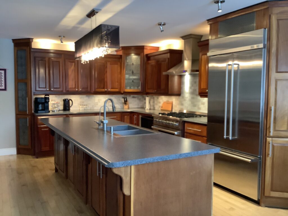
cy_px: 108
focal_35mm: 31
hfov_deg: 58.4
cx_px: 144
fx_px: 258
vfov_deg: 45.4
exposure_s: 1/40
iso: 320
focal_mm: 3.3
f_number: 2.4
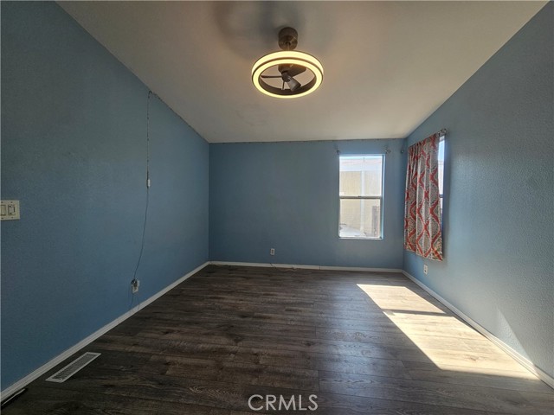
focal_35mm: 13
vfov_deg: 89.9
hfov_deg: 106.2
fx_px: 208
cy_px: 208
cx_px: 277
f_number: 2.2
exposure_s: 1/184
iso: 50
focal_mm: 2.2
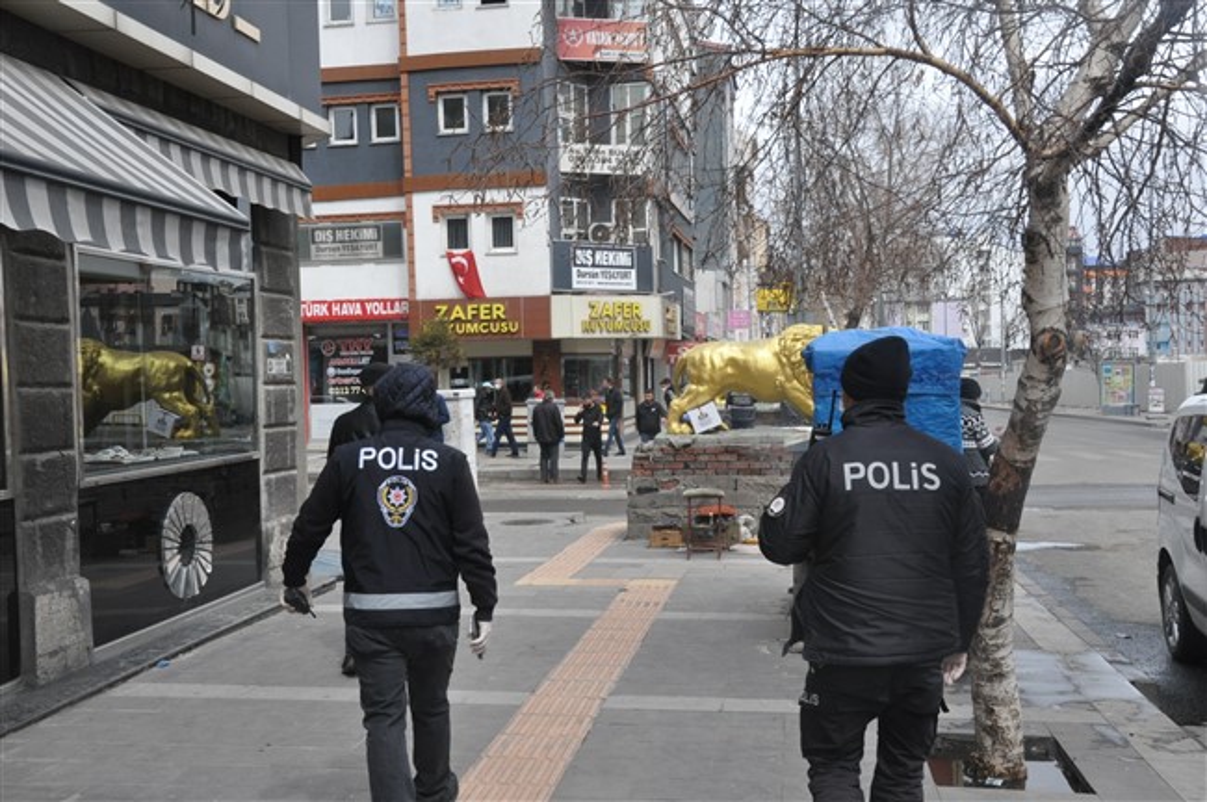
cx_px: 604
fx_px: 1407
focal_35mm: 42
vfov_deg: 31.8
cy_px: 401
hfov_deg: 46.4
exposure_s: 1/250
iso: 800
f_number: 16
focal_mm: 28
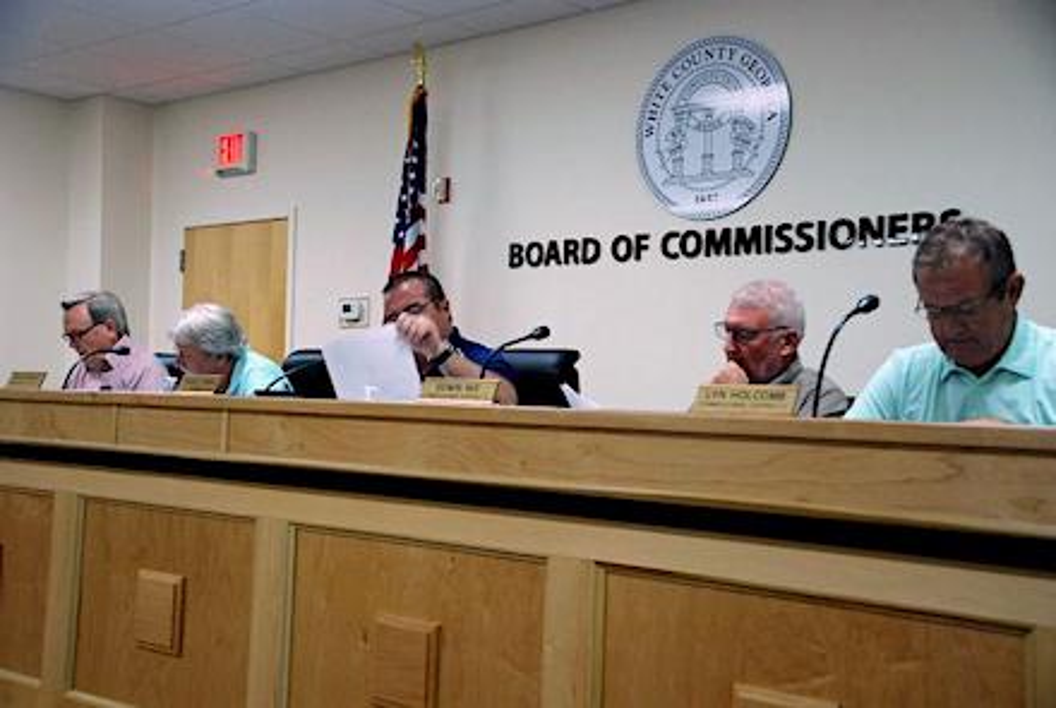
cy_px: 354
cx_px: 528
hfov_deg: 42.3
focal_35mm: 46
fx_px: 1366
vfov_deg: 29.1
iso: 640
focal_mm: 31
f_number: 4.2
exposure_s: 1/40
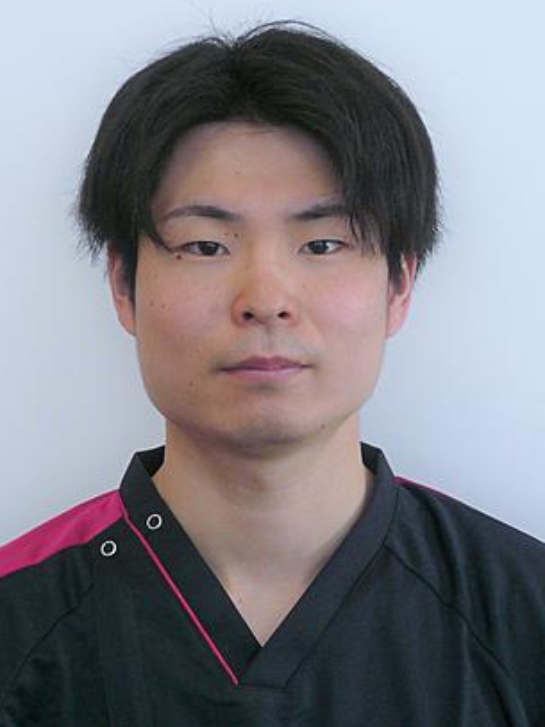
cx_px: 268
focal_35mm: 53
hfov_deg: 27.5
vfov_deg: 36.2
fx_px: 1113
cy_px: 341
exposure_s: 1/30
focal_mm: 8.1
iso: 100
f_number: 3.6
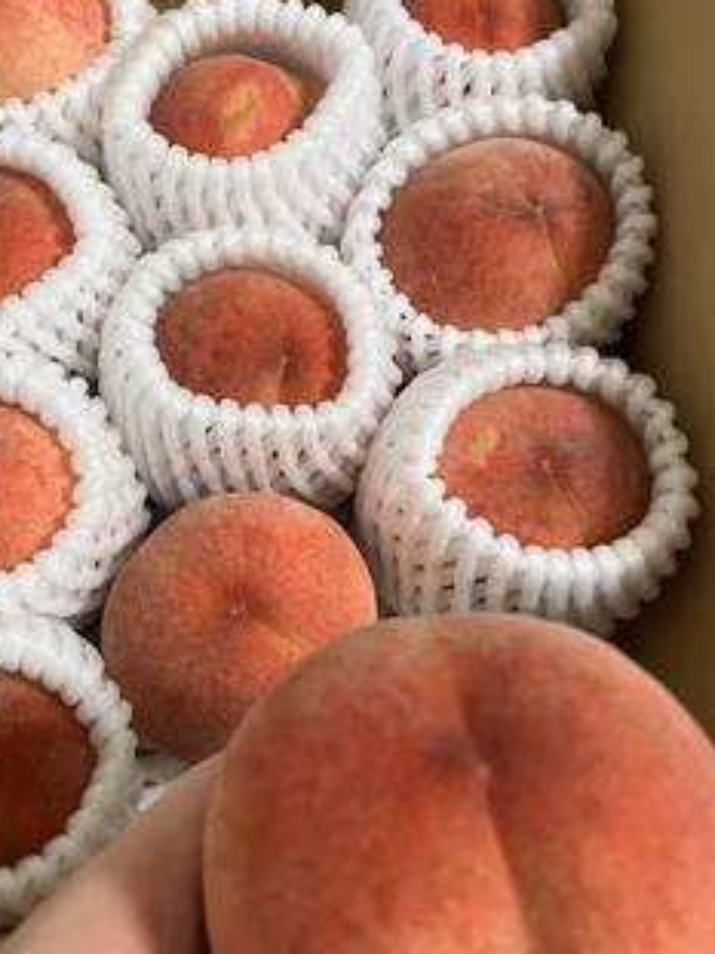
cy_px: 488
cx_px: 270
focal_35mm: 36
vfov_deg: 51.4
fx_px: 992
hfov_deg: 39.4
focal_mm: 3.99
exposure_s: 1/60
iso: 200
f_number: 1.8
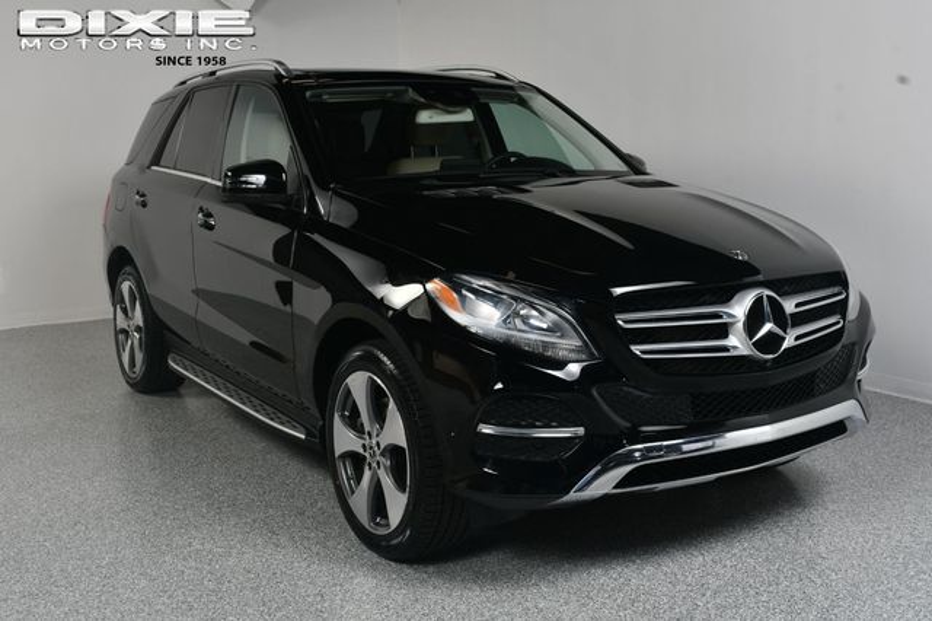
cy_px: 310
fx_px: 1009
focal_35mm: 39
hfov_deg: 49.6
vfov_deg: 34.2
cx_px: 466
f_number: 10
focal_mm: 26
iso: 100
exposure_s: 1/160
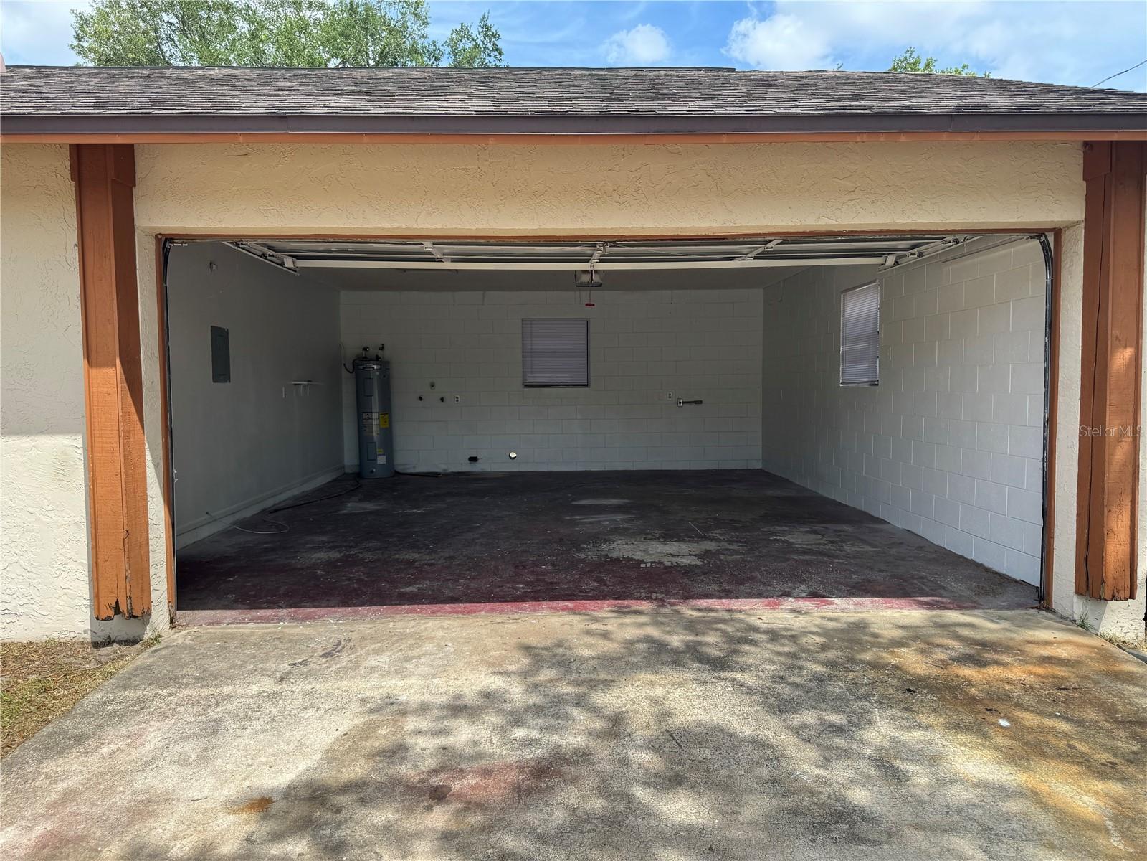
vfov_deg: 56.8
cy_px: 430
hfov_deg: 71.6
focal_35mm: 24
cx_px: 574
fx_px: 795
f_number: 1.78
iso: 80
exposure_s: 1/2174
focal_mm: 6.76
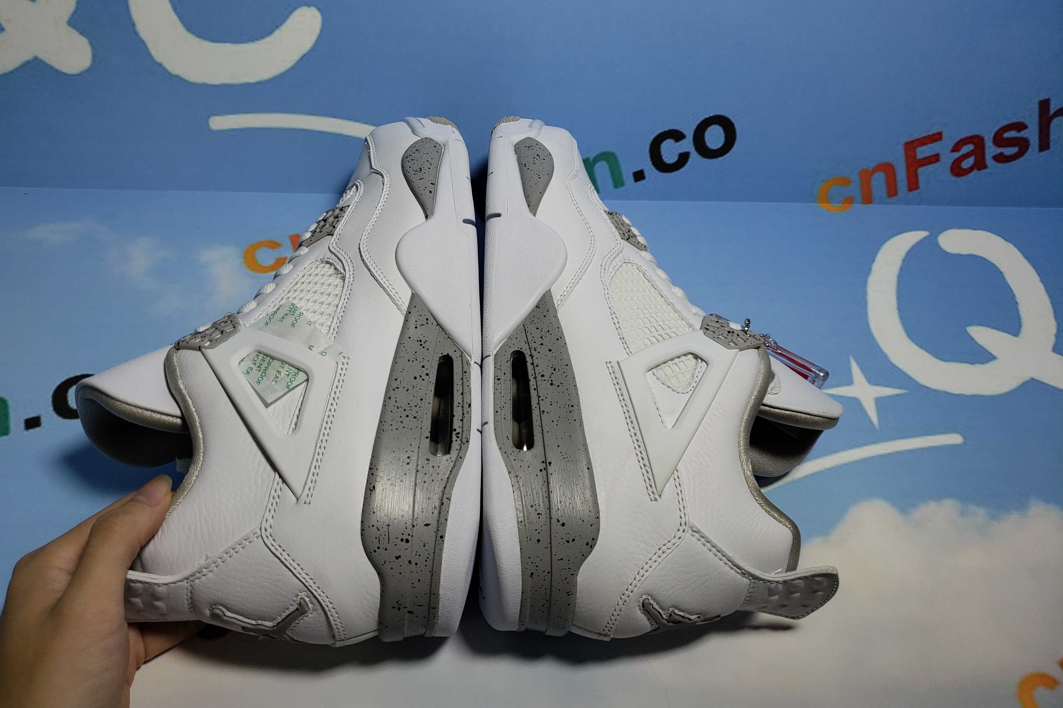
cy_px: 323
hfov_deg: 65.5
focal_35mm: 28
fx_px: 827
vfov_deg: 46.4
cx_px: 515
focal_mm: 4.3
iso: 50
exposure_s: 1/932
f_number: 1.5
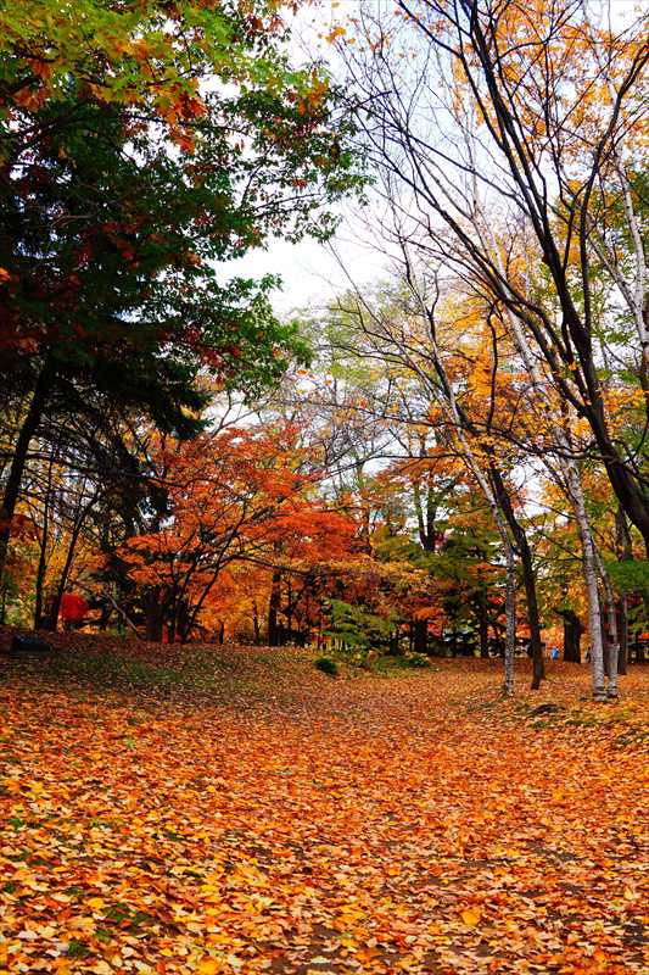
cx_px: 324
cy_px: 488
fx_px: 974
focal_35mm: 36
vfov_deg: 53.1
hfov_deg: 36.9
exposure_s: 1/80
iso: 100
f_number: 4.5
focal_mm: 24
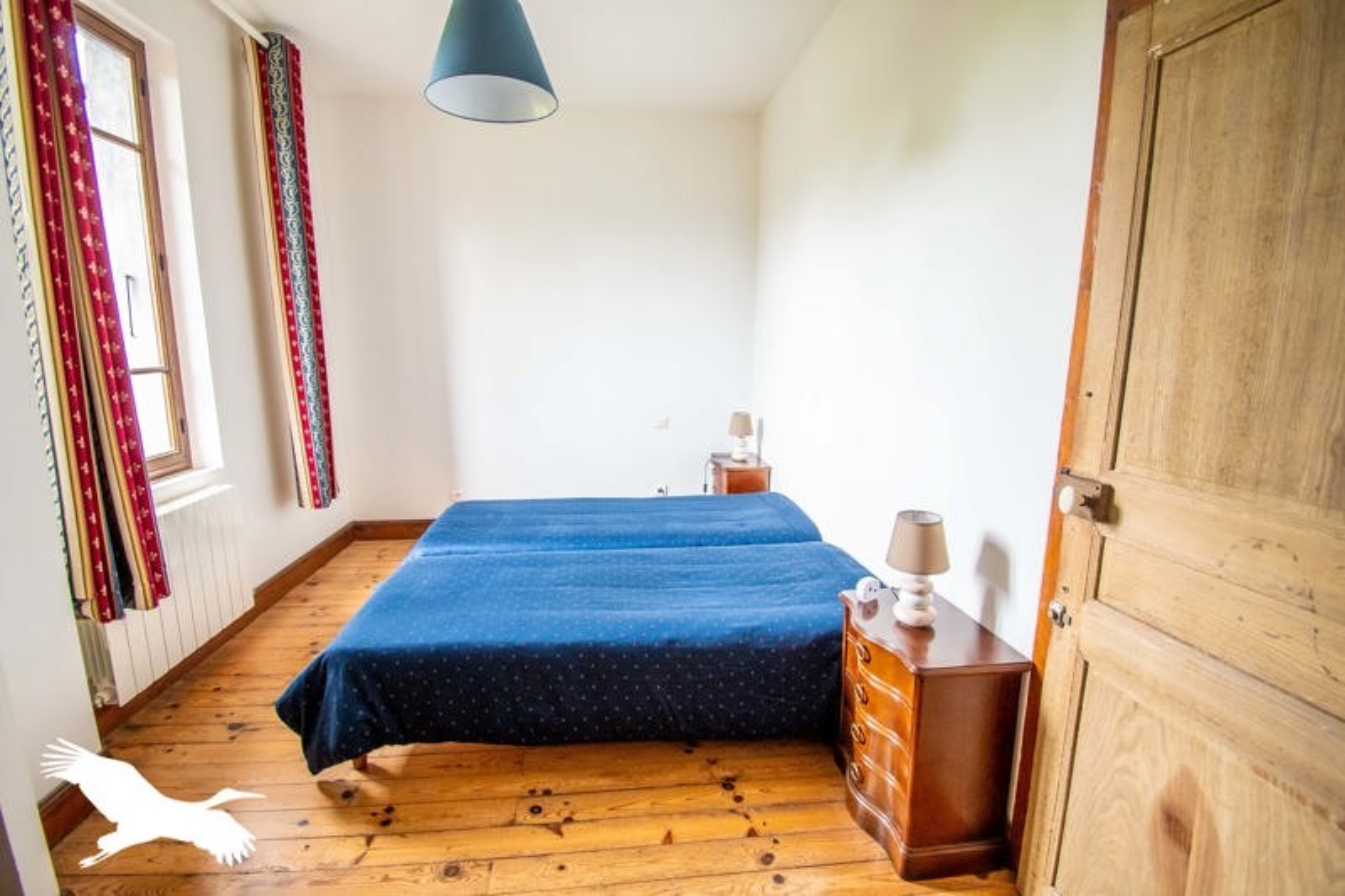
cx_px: 672
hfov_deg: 100.4
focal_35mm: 15
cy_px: 448
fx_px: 560
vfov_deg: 77.3
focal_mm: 10
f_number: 5.6
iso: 2000
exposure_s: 1/50
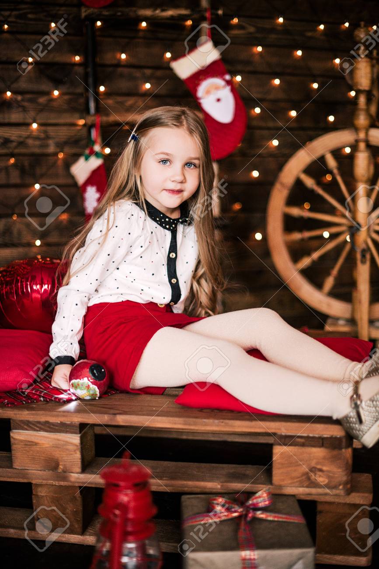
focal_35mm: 50
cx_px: 190
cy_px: 284
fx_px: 789
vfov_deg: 39.6
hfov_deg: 27.0
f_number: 1.6
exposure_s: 1/160
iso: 400
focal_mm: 50
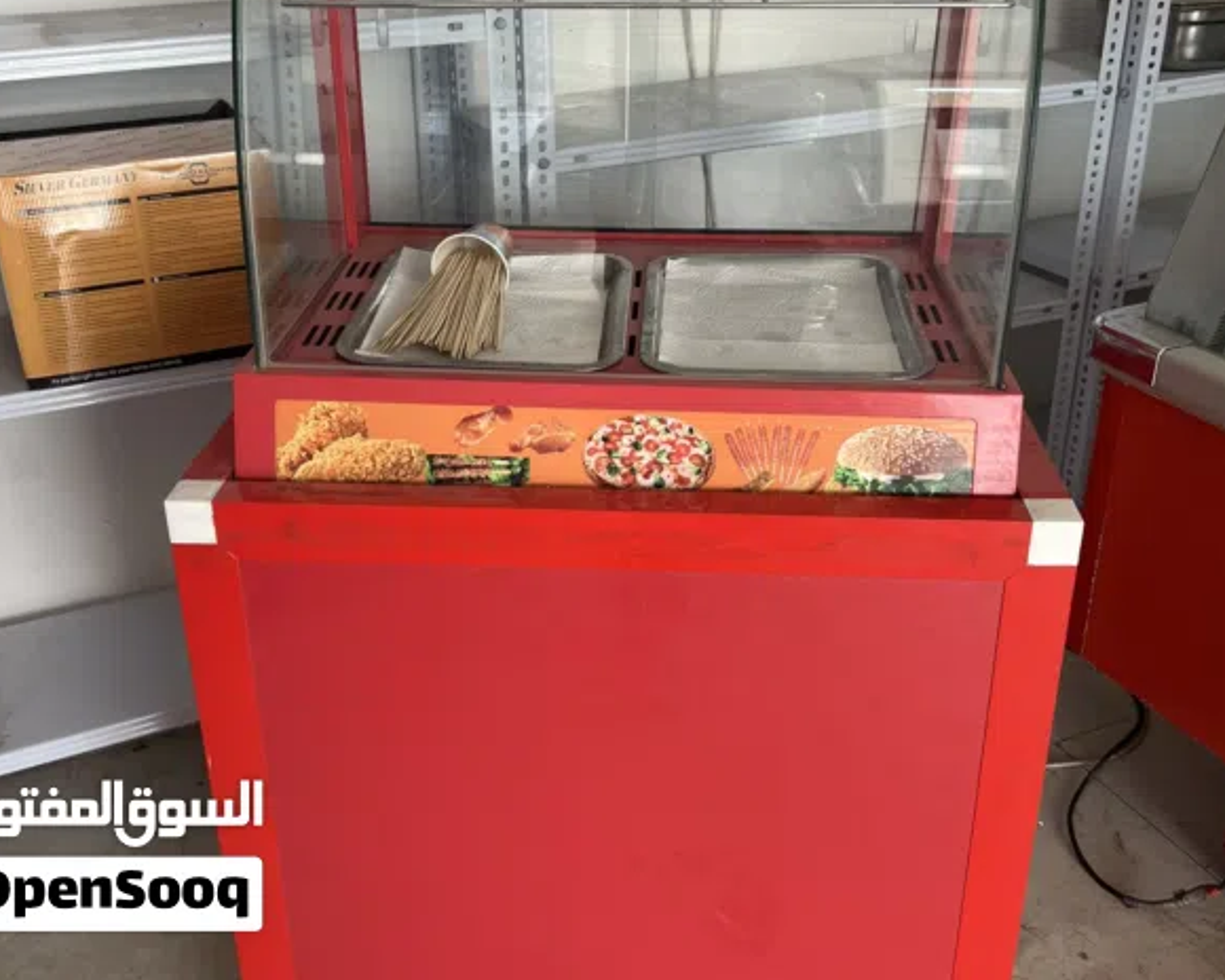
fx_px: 1015
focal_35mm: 28
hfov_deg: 62.2
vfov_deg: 51.5
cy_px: 475
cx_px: 581
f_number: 1.5
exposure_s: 1/385
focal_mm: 5.7
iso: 50
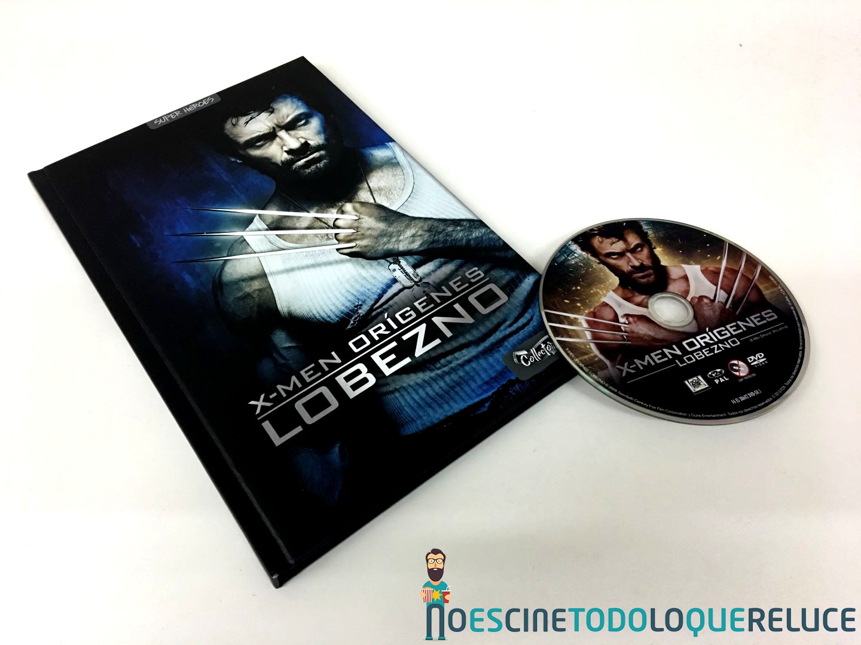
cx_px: 430
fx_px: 721
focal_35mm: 29
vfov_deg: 48.2
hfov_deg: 61.7
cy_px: 322
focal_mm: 4.15
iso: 80
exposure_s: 1/17
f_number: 2.2
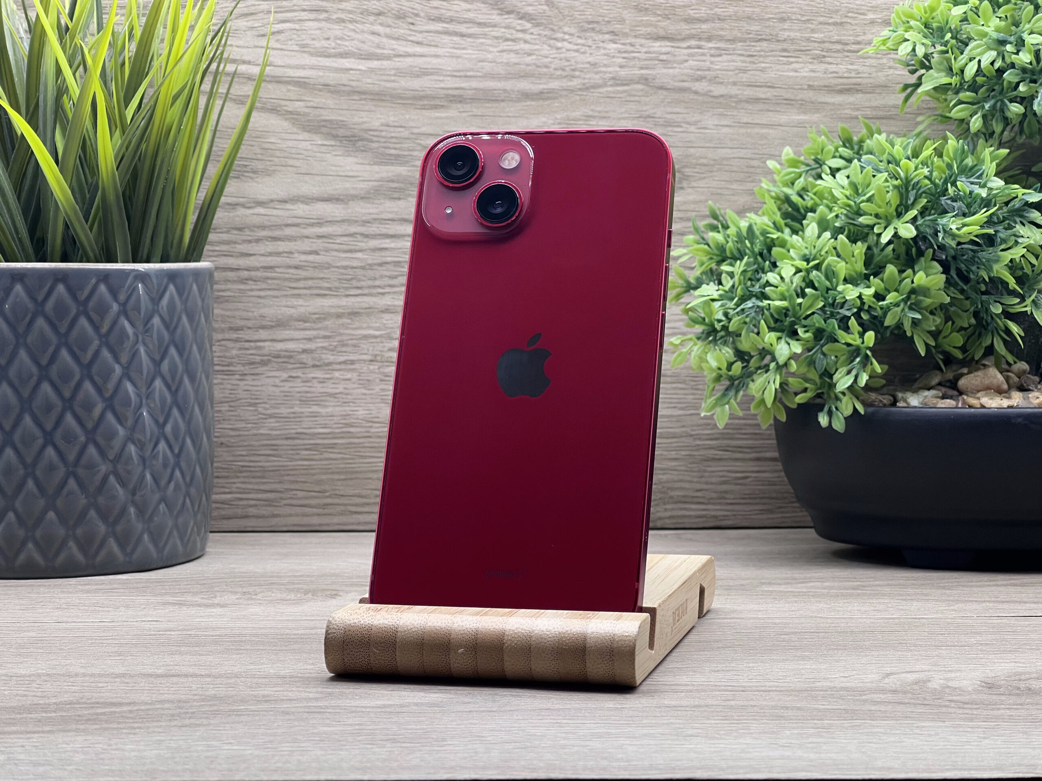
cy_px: 390
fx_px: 2318
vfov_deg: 19.1
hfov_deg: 25.3
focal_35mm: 77
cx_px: 521
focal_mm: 9
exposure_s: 1/100
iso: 100
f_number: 2.8
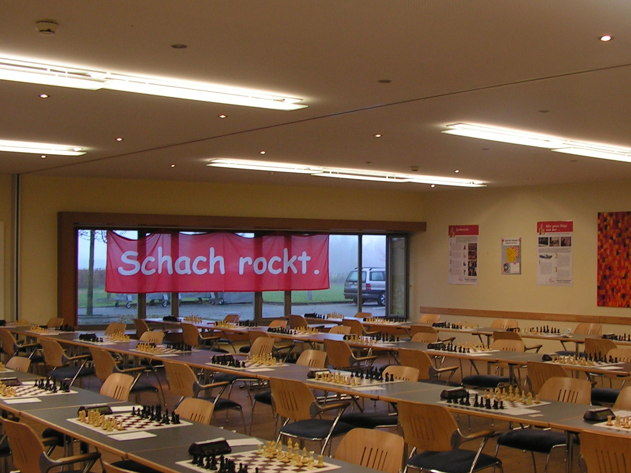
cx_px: 389
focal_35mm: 49
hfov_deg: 38.7
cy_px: 268
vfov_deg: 29.6
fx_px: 893
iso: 80
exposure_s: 1/40
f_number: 3.2
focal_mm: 6
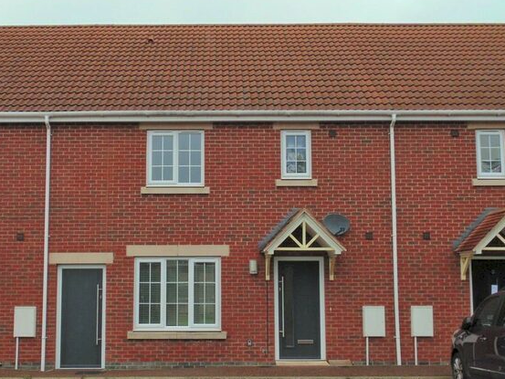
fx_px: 627
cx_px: 212
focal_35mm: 43
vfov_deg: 33.5
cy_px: 228
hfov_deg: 43.7
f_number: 3.4
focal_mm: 6.2
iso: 100
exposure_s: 1/500
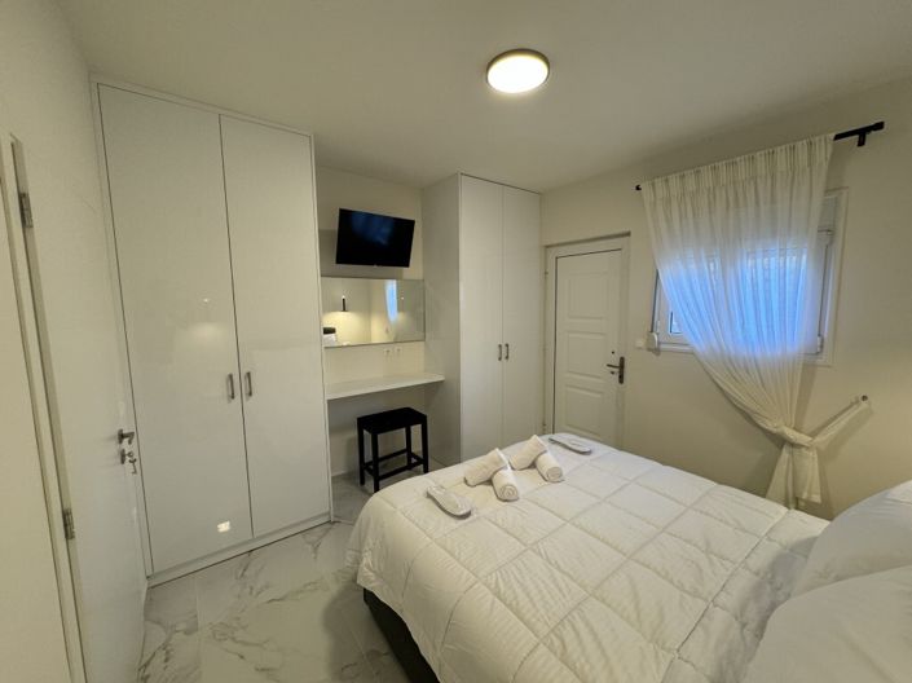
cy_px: 342
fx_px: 369
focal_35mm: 14
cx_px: 456
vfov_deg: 85.6
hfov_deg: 102.1
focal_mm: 2.22
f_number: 2.2
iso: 160
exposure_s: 1/100
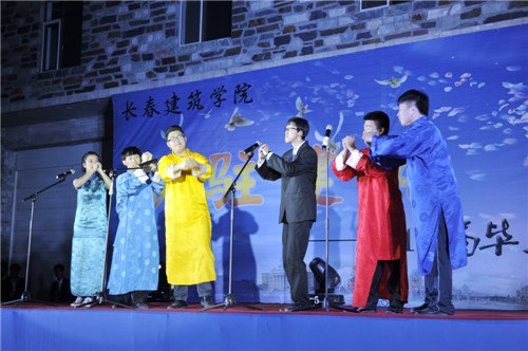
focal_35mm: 62
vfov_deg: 21.9
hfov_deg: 32.4
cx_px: 264
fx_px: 908
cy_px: 176
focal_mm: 62
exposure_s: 1/60
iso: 250
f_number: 5
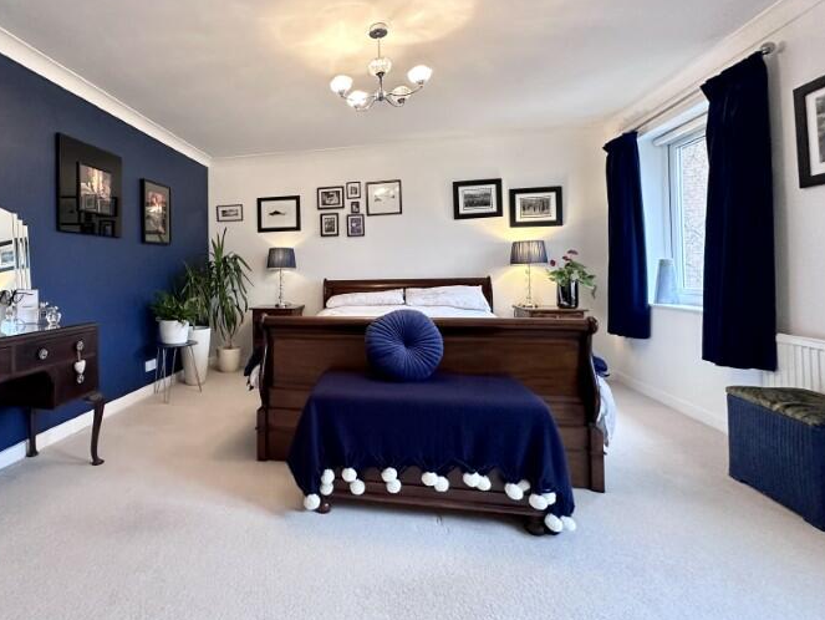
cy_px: 266
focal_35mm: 18
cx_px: 298
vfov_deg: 71.3
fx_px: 429
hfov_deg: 85.6
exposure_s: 1/50
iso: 400
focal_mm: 2.22
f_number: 2.2
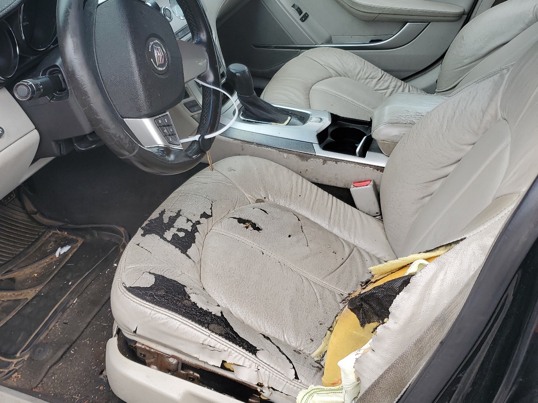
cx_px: 240
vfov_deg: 39.7
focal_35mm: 36
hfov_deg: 51.3
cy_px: 200
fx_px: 560
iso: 50
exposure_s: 1/130
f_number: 1.5
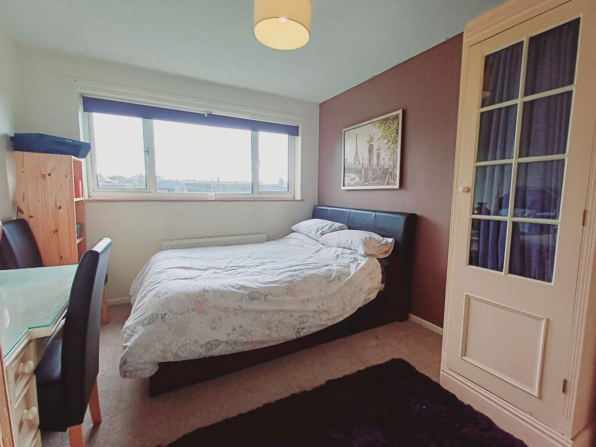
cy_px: 224
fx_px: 275
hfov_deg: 94.5
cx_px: 298
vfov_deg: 78.1
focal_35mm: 16
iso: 40
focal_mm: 1.64
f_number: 2.2
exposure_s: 1/106
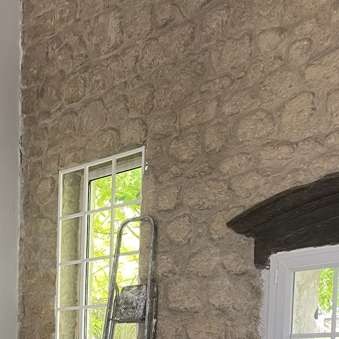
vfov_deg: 23.3
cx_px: 29
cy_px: 435
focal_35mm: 66
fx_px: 731
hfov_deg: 25.2
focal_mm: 4.2
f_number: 1.6
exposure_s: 1/60
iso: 200
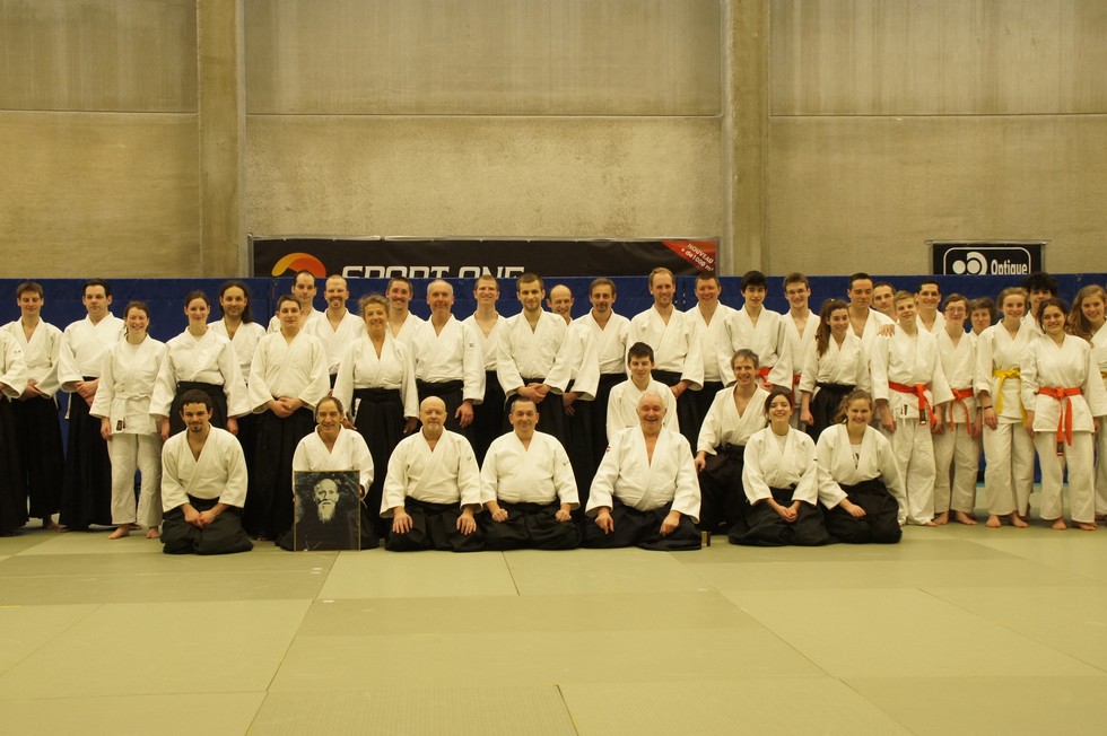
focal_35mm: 45
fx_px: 1383
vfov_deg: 29.8
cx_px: 554
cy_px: 368
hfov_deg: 43.6
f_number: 6.3
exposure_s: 1/50
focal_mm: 30
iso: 800
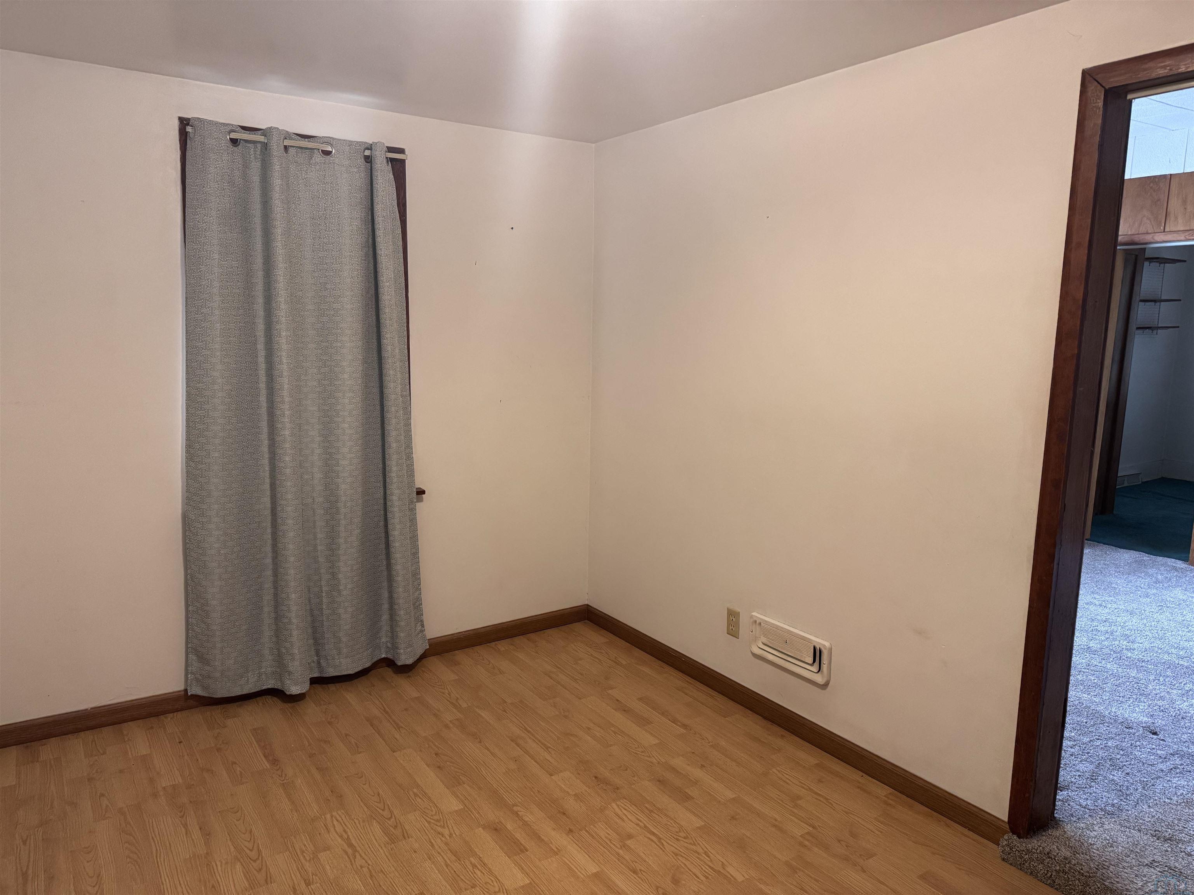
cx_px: 597
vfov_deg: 56.8
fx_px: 828
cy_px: 448
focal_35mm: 24
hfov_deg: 71.6
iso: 400
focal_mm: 6.76
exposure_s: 1/60
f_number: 1.78
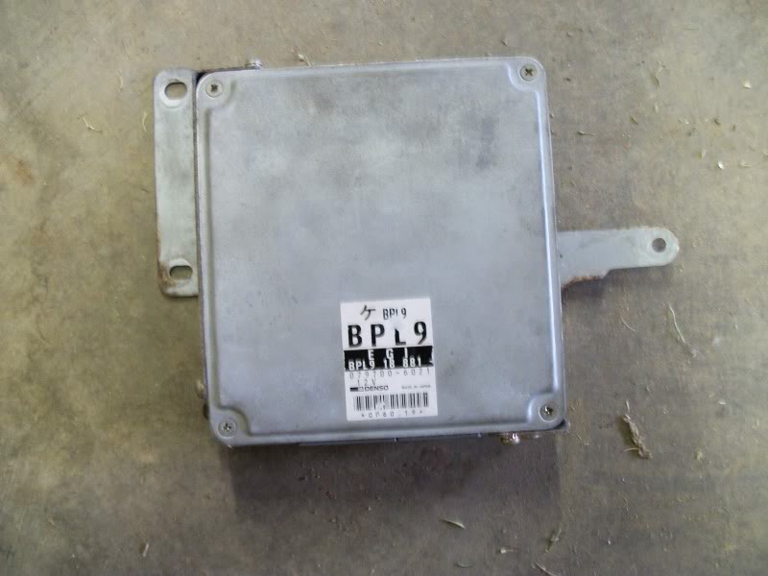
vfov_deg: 44.2
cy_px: 288
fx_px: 710
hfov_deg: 56.8
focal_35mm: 32
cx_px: 384
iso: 250
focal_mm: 5.7
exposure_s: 1/8
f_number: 2.9
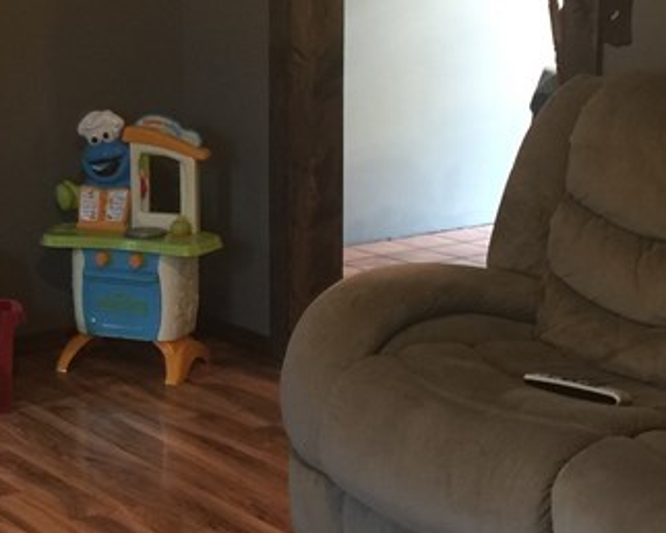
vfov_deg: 17.1
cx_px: -23
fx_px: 1775
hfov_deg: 20.5
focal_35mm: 90
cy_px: 192
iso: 64
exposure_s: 1/4
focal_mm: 4.15
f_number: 2.2
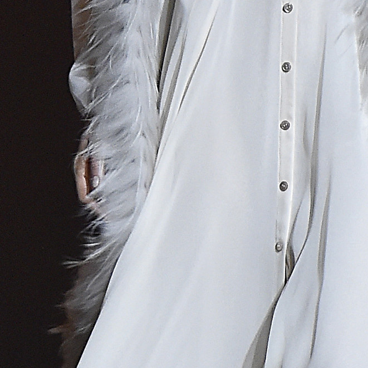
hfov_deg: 2.3
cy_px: 141
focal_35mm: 771
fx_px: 9273
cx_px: 280
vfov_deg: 2.3
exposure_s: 1/250
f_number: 2.8
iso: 4000
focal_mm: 200
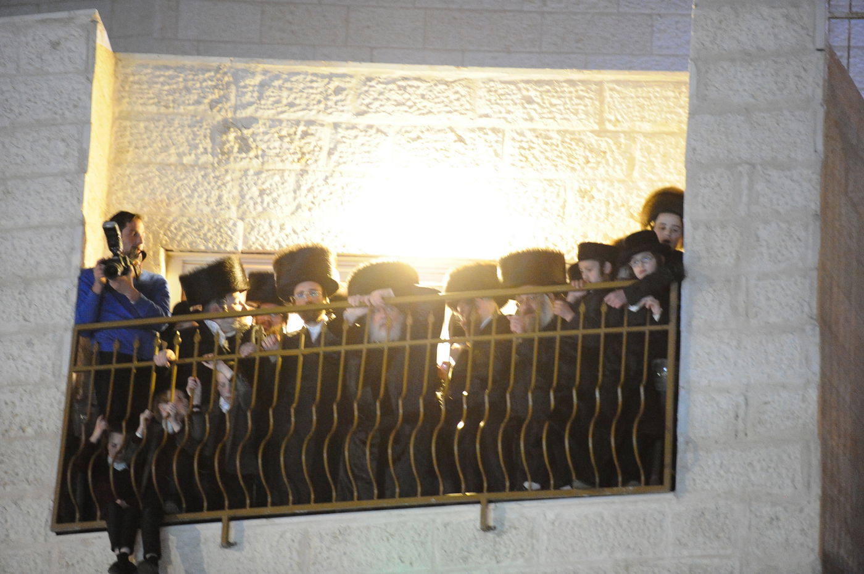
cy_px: 287
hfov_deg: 10.3
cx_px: 432
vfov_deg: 6.9
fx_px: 4796
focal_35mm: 200
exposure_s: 1/20
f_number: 2.8
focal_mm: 200
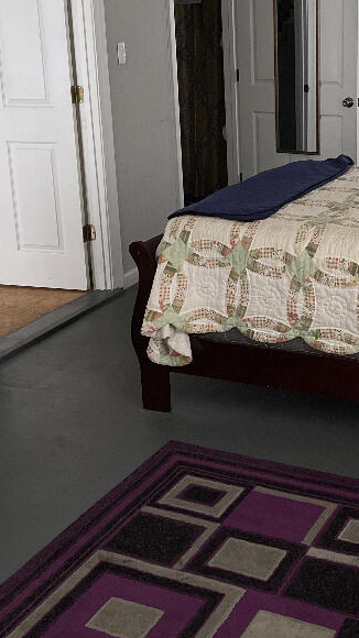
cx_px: 292
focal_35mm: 50
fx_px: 847
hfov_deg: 23.6
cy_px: 234
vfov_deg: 41.0
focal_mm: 5.1
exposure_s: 1/30
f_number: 1.6
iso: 640
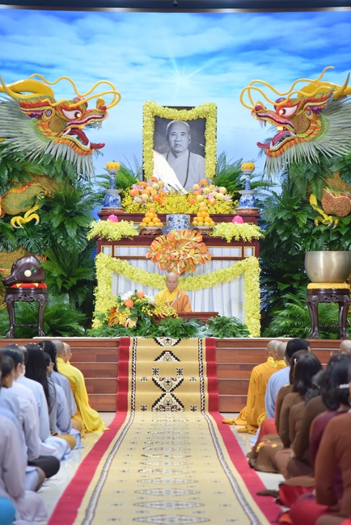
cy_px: 262
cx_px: 176
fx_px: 1607
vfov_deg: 18.6
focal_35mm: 110
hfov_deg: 12.5
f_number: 4
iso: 1600
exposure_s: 1/125
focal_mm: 110
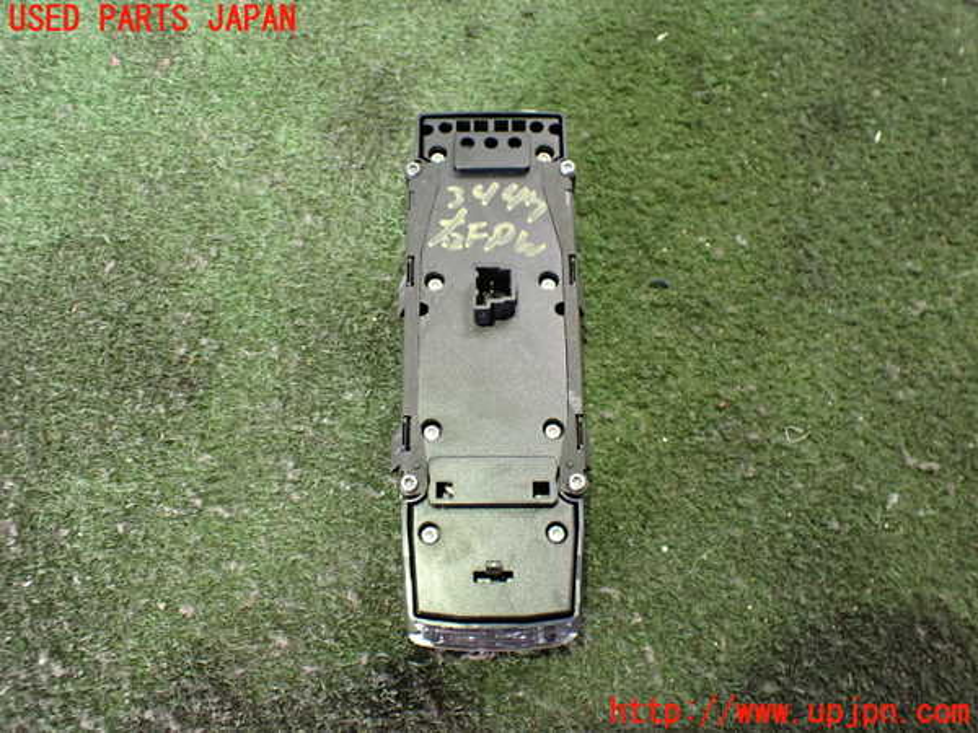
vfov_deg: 46.8
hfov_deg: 60.0
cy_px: 366
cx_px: 489
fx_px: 848
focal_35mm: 30
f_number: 2.3
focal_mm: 5.4
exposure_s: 1/40
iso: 800
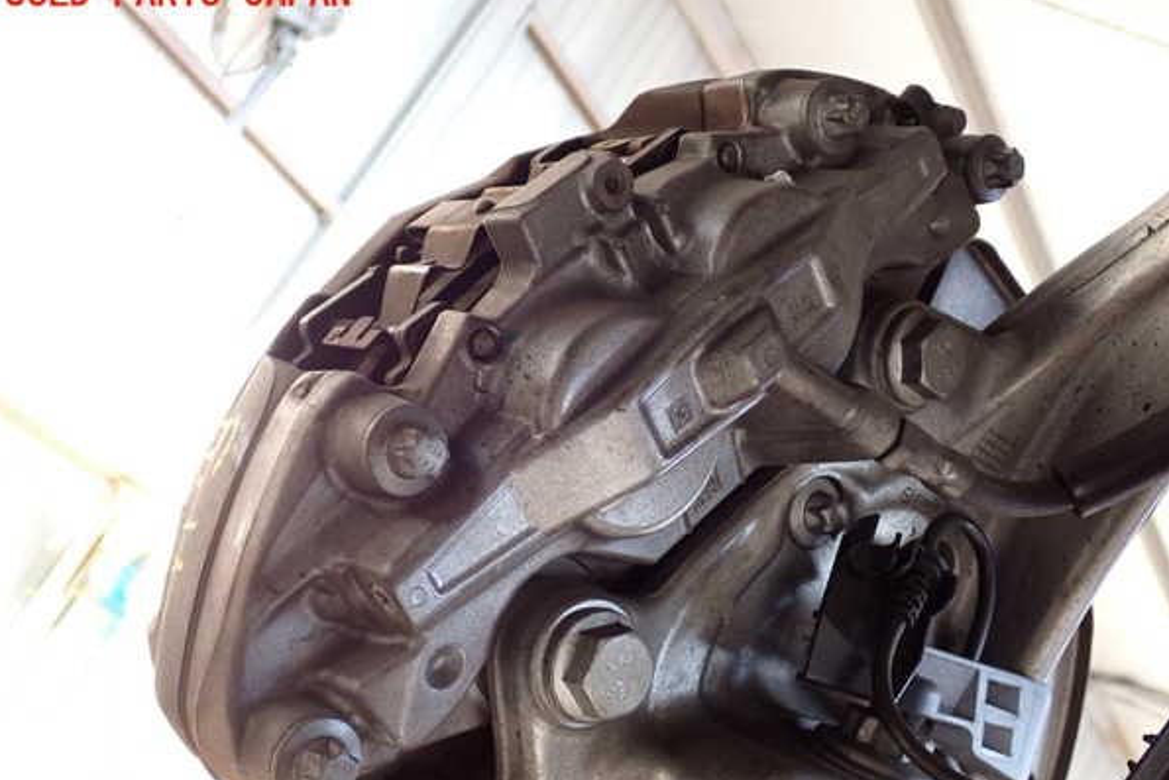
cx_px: 584
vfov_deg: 31.2
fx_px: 1397
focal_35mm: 43
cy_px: 411
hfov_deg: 45.4
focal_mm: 7.31
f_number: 2.8
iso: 400
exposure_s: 1/125
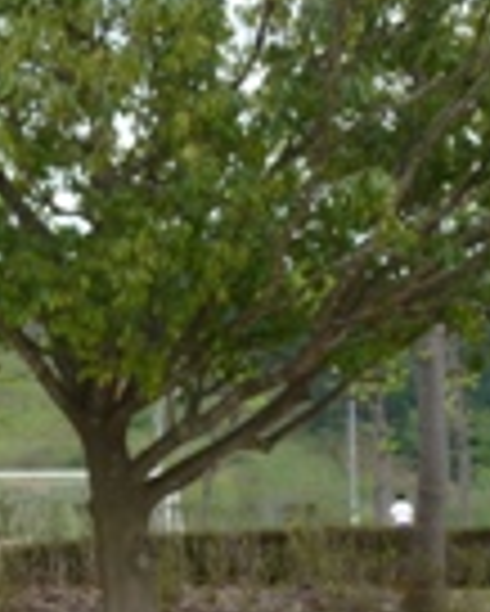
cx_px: -148
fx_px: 1394
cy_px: 576
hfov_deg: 18.5
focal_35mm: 77
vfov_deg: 23.9
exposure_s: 1/320
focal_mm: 4.3
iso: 100
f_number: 3.3
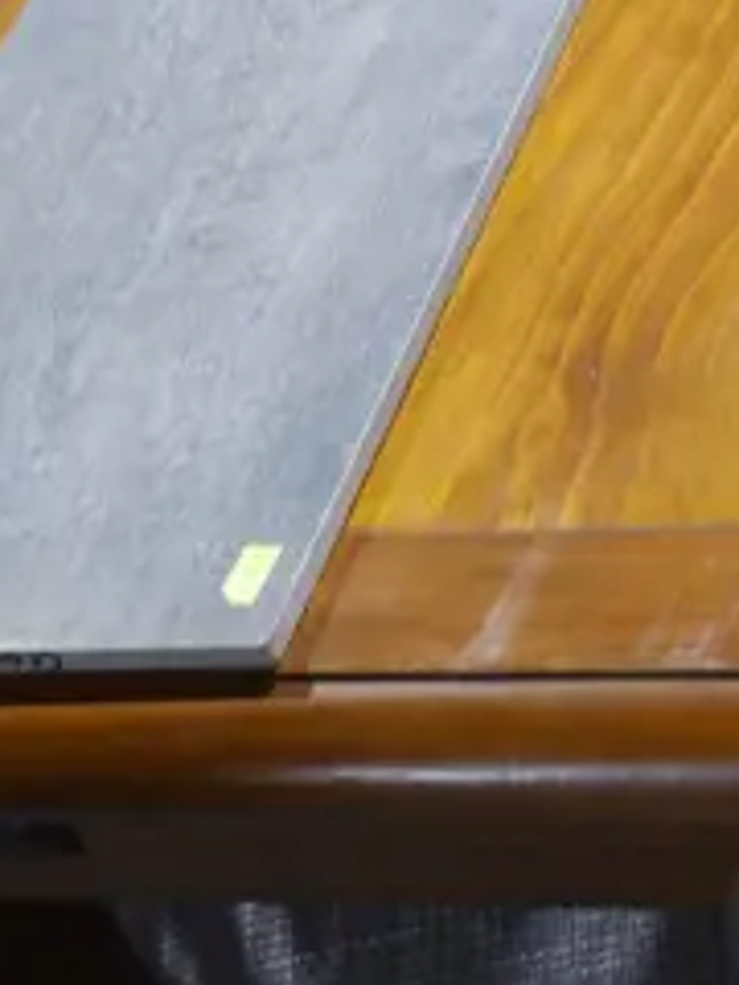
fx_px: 4127
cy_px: 263
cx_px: 1312
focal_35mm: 145
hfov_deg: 9.7
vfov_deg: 13.6
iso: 800
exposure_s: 1/60
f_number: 4
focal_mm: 17
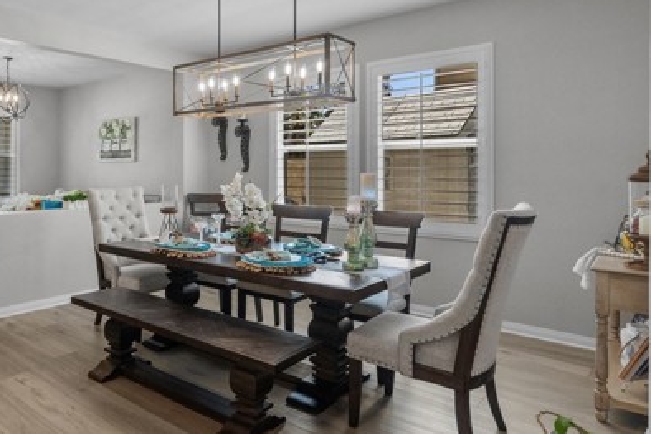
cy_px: 172
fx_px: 470
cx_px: 142
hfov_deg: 64.1
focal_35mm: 26
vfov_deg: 49.3
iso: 2000
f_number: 8
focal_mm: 16
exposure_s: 1/15
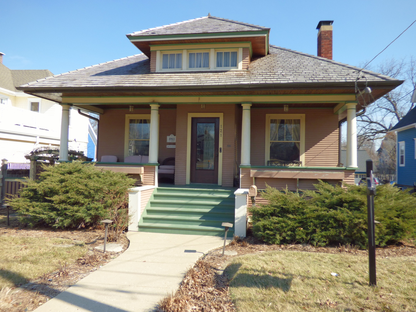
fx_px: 336
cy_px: 156
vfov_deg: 49.7
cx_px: 208
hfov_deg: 63.4
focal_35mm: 28
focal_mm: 5.04
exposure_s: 1/800
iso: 100
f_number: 3.2
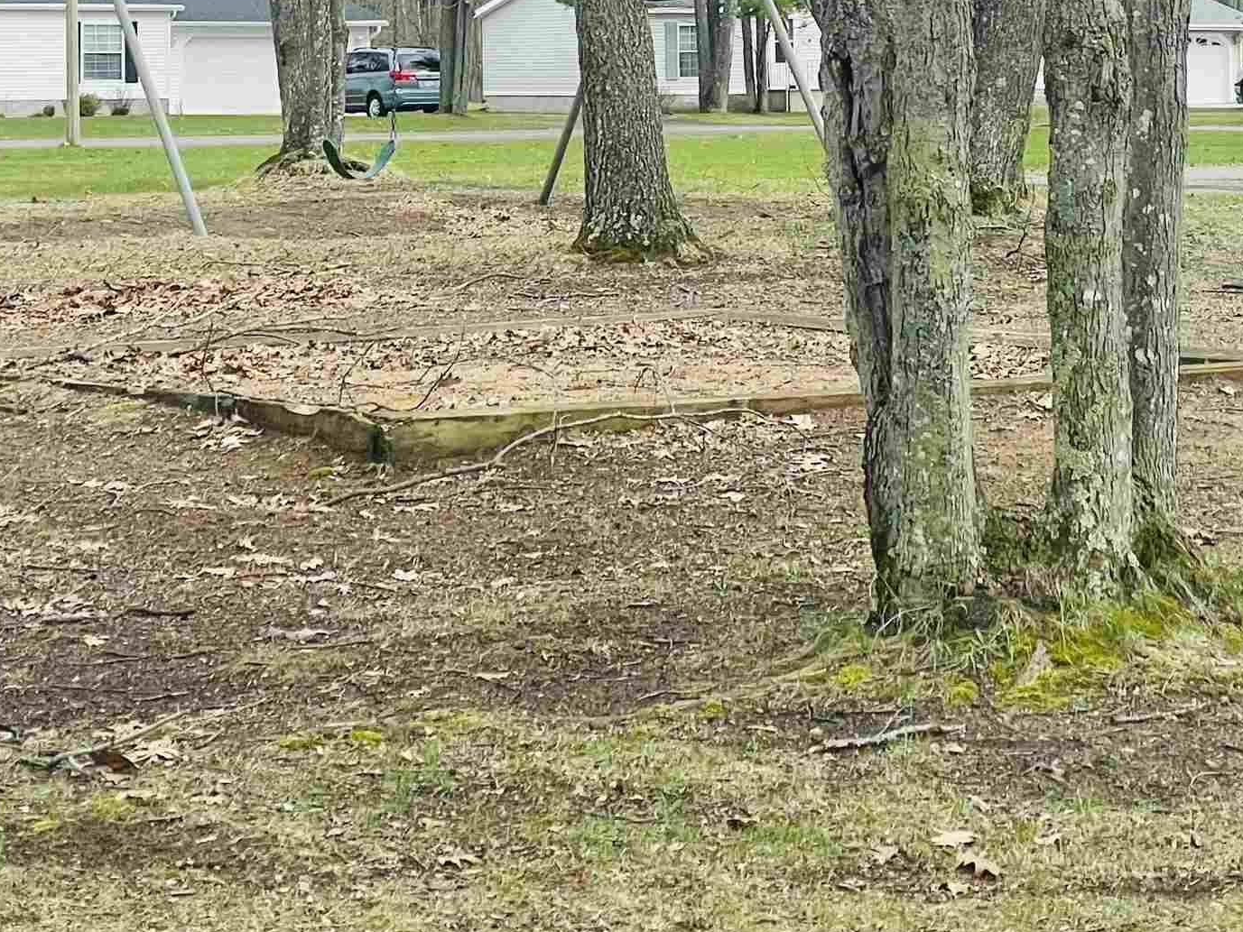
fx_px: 4166
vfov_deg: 12.6
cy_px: -68
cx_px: 641
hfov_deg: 17.0
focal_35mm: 116
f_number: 2
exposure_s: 1/406
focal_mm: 6
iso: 25
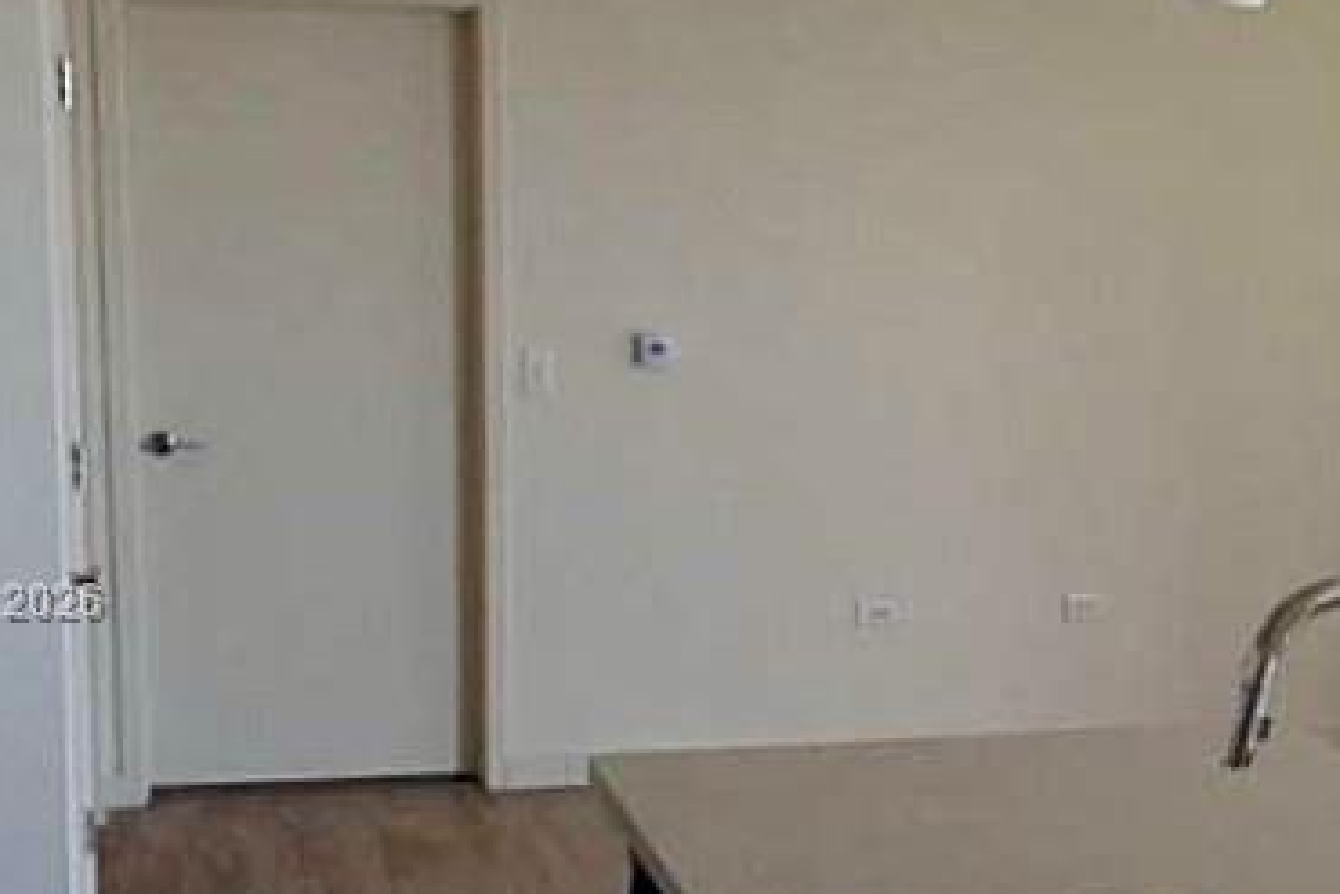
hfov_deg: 27.8
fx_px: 2681
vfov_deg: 18.9
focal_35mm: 72
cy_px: 604
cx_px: 929
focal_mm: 4.12
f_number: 2.4
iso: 50
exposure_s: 1/30
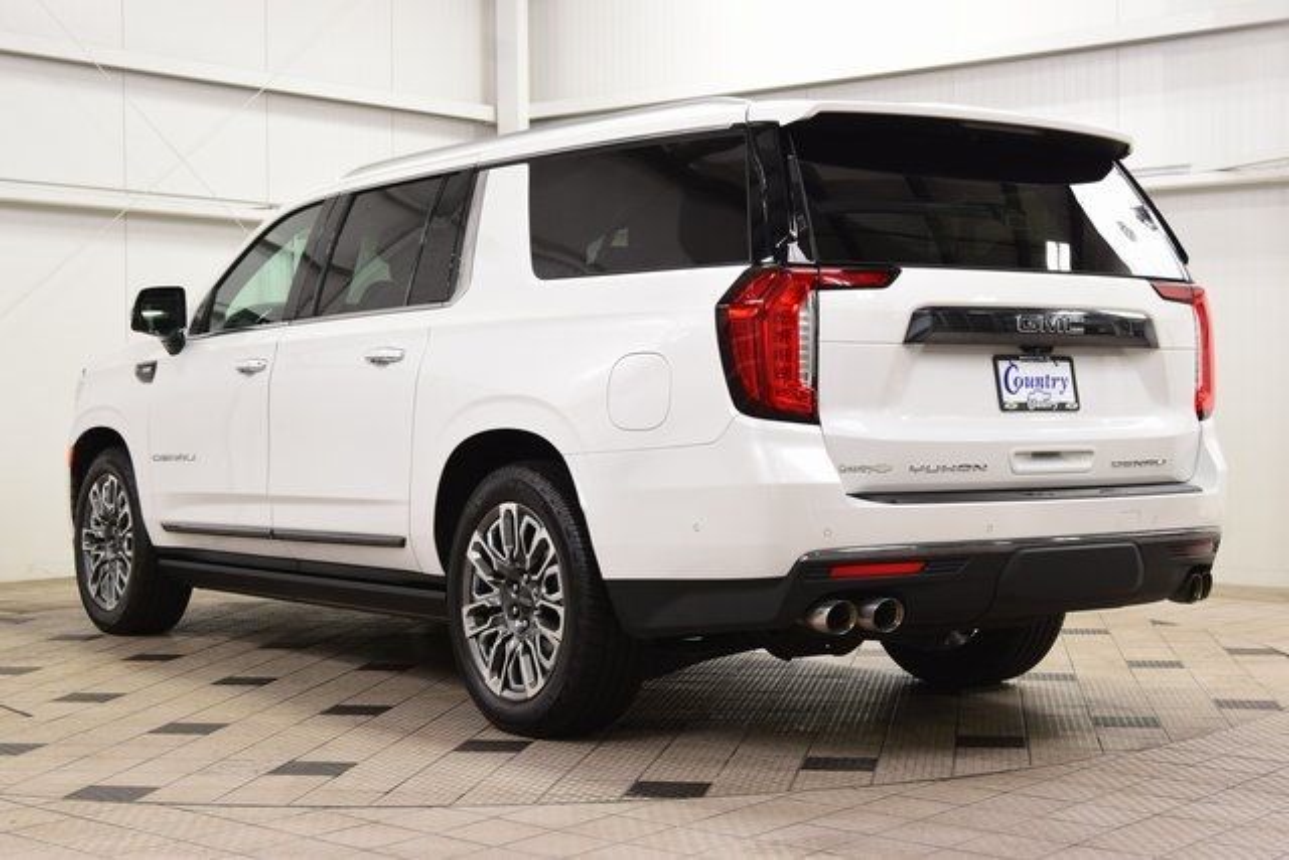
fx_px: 2041
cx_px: 644
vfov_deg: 23.8
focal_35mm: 57
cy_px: 430
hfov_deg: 35.0
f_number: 7.1
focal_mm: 38
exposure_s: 1/30
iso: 900
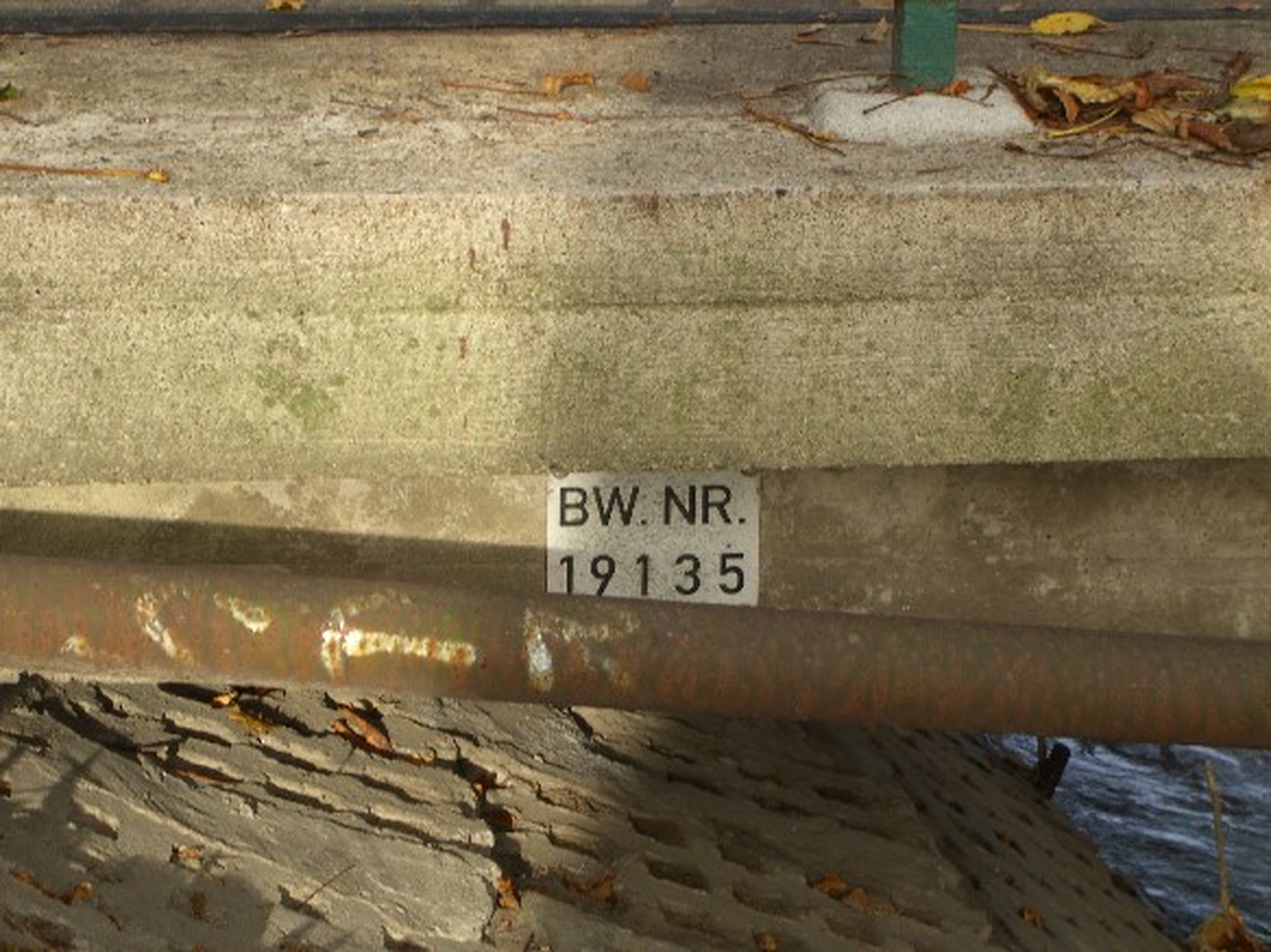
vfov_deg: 13.0
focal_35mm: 114
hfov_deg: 17.3
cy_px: 476
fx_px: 4185
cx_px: 636
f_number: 5.1
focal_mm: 23.7
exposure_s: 1/100
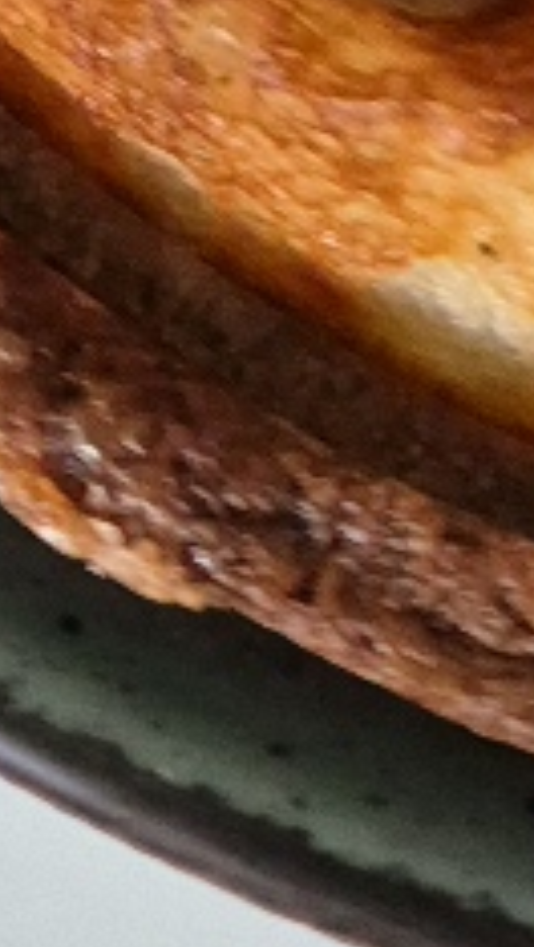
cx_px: 1210
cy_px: -1255
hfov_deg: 6.8
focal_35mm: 171
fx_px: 4295
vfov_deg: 10.9
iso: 1250
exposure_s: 1/100
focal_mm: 5.4
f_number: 1.8
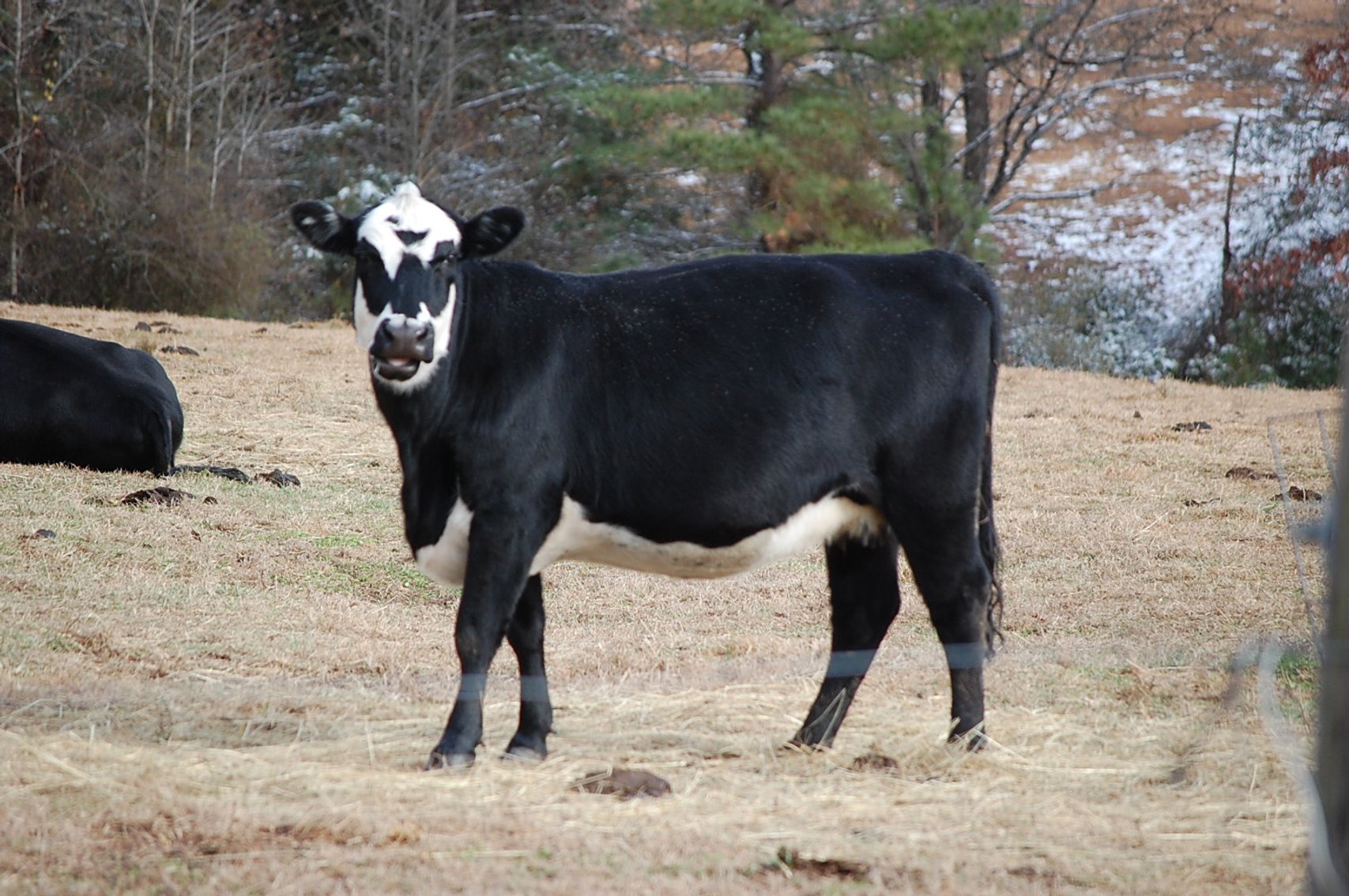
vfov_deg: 6.3
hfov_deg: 9.5
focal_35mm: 218
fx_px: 8143
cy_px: 448
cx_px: 674
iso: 400
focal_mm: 145
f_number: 5.3
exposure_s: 1/500
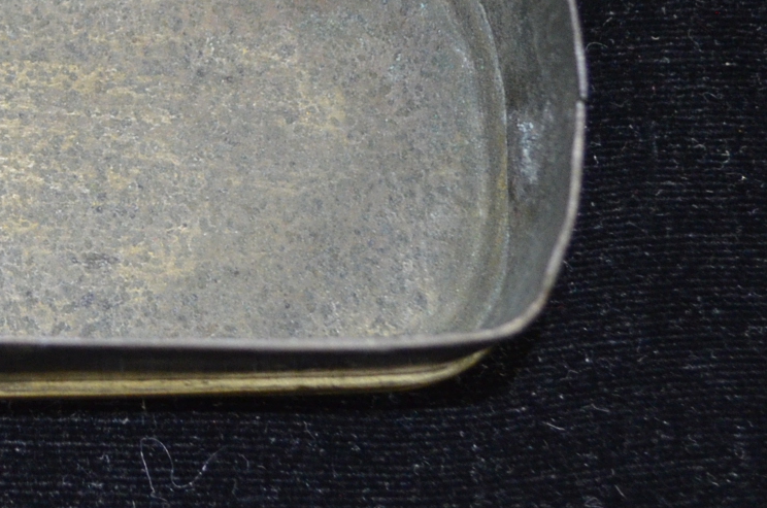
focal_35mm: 159
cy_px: -136
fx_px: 3381
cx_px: -344
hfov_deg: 12.4
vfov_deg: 8.5
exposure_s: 1/60
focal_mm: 32
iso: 1400
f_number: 4.8
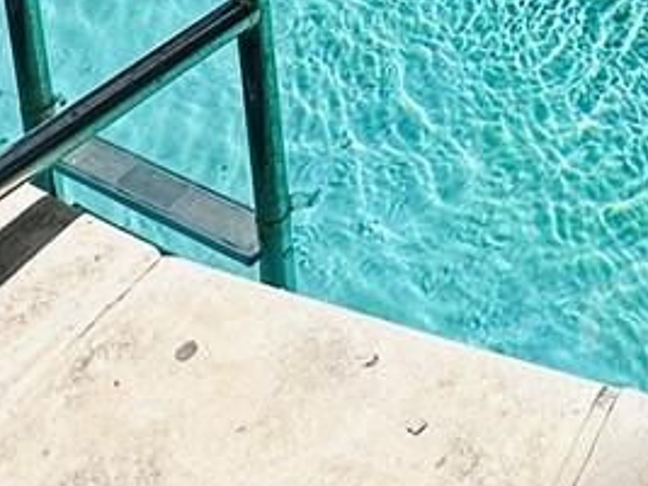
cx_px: 794
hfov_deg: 21.5
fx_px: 1572
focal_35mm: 84
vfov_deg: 14.1
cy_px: -554
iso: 50
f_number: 2.2
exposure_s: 1/2618
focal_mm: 2.22
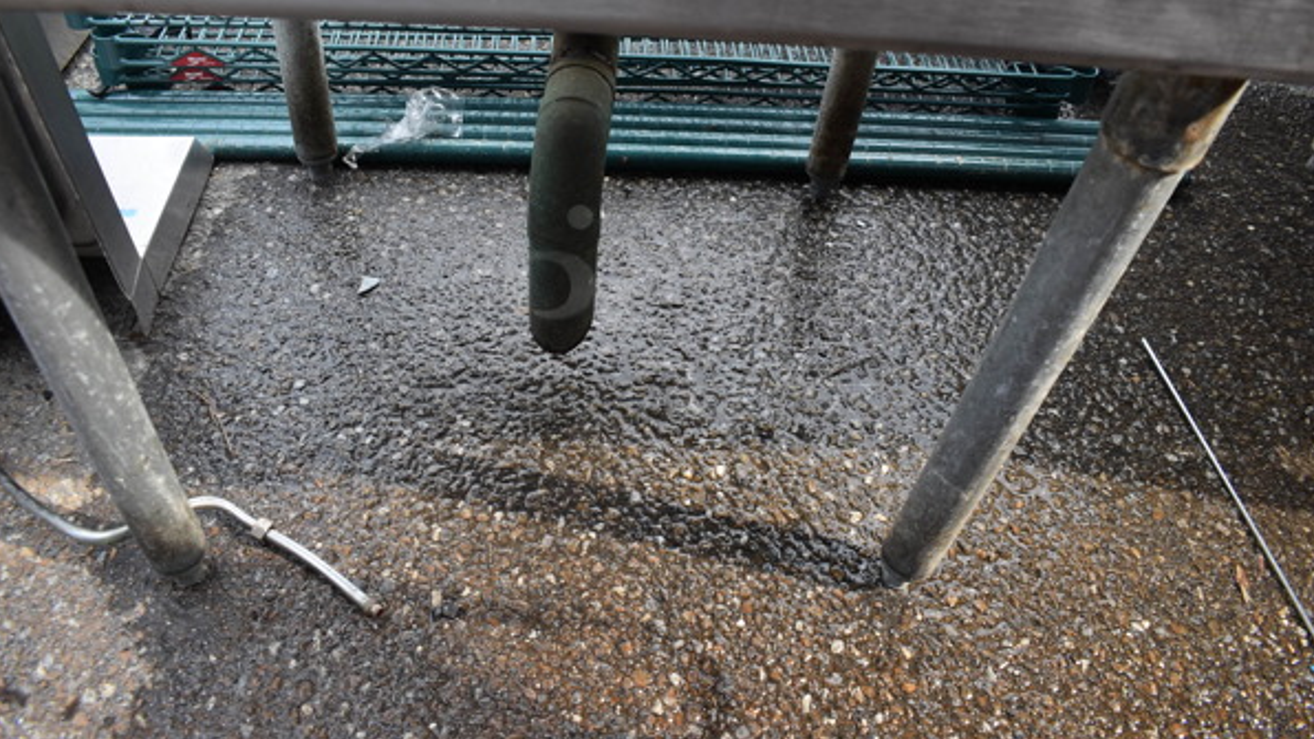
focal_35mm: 29
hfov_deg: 66.1
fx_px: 1010
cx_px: 648
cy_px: 307
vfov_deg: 40.0
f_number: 5.6
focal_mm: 18
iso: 200
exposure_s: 1/125
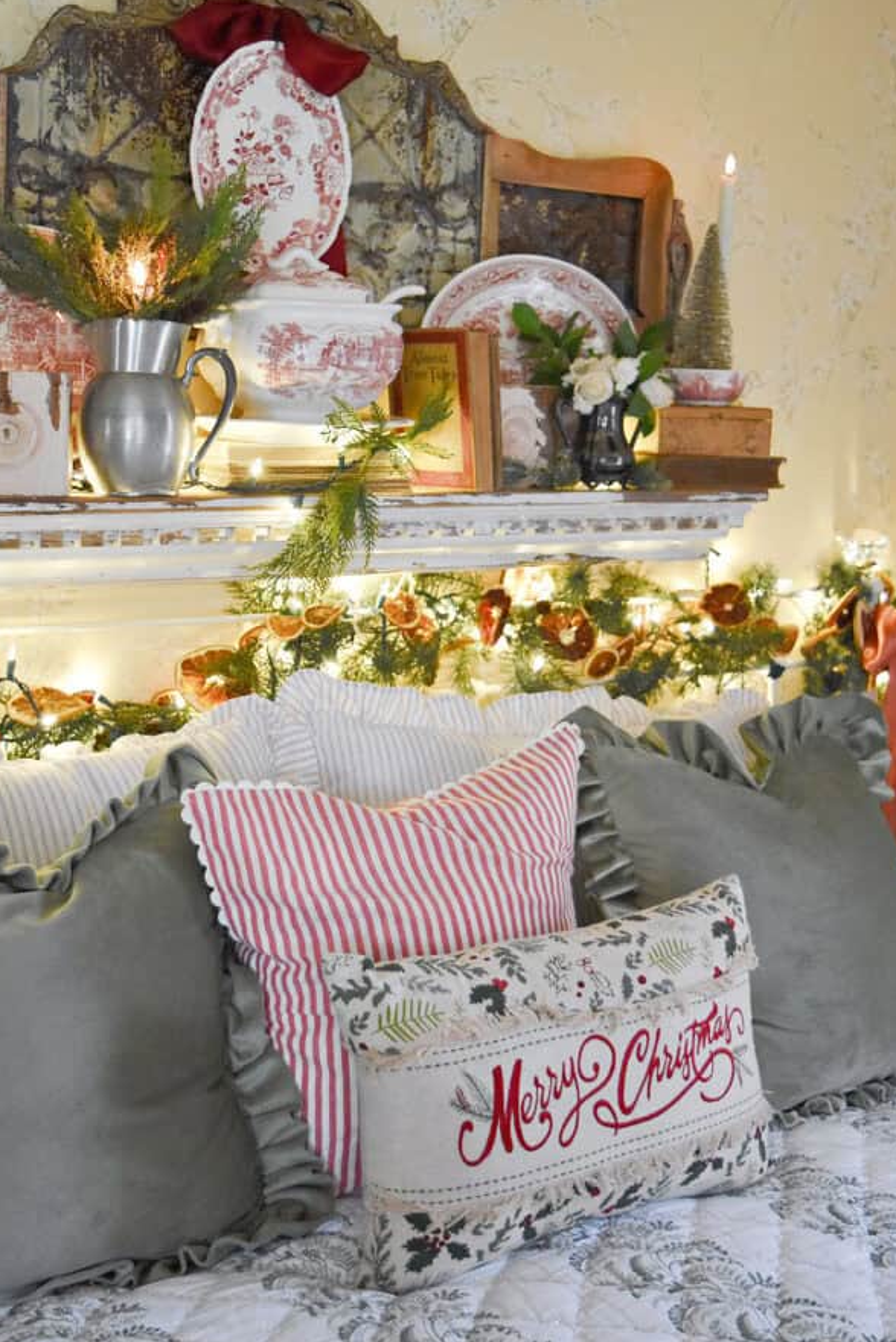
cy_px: 577
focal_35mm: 44
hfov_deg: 30.8
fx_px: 1626
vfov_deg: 44.8
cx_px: 435
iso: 2500
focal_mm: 25
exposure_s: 1/60
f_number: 4
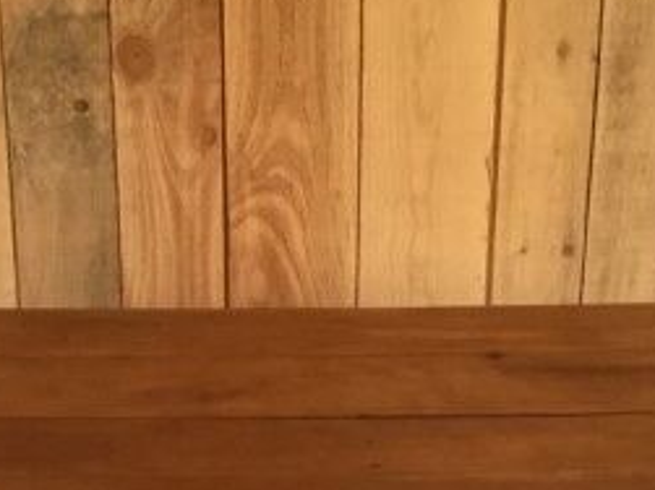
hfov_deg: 19.8
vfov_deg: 14.0
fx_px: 1872
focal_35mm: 99
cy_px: 722
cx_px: 256
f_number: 2.4
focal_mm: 3.3
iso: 100
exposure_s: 1/33
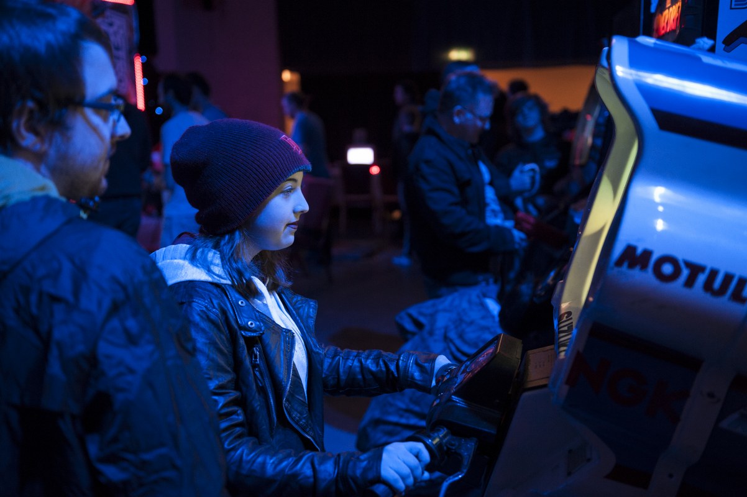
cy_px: 248
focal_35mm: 42
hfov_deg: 46.4
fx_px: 871
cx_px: 374
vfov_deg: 31.9
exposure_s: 1/60
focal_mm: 42
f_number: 2.8
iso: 1600
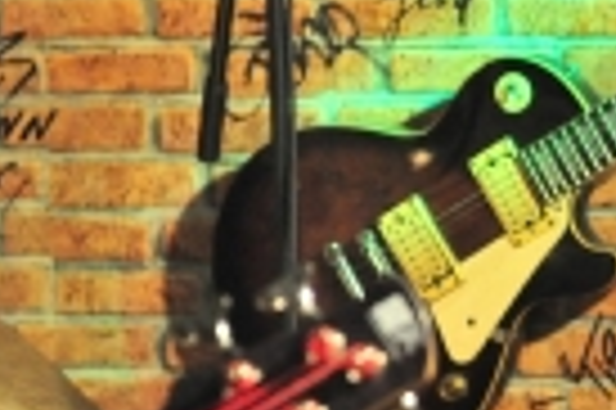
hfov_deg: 7.9
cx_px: 1048
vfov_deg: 5.4
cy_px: 309
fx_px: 4358
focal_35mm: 255
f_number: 3.5
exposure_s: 1/125
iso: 6400
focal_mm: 70
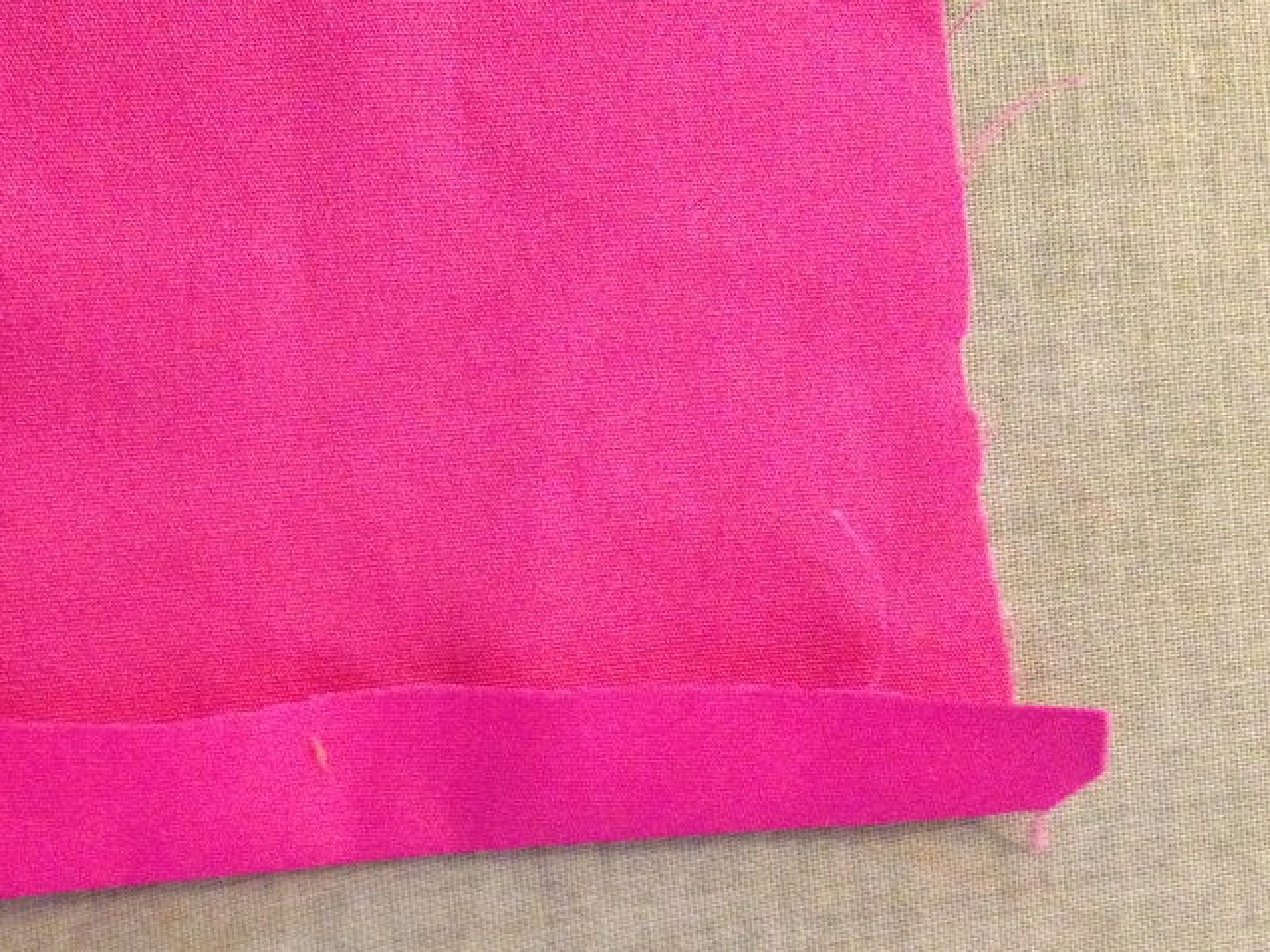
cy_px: 579
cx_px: 312
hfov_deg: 33.6
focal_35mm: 56
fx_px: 2055
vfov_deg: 26.0
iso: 640
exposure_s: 1/15
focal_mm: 4.28
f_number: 2.4
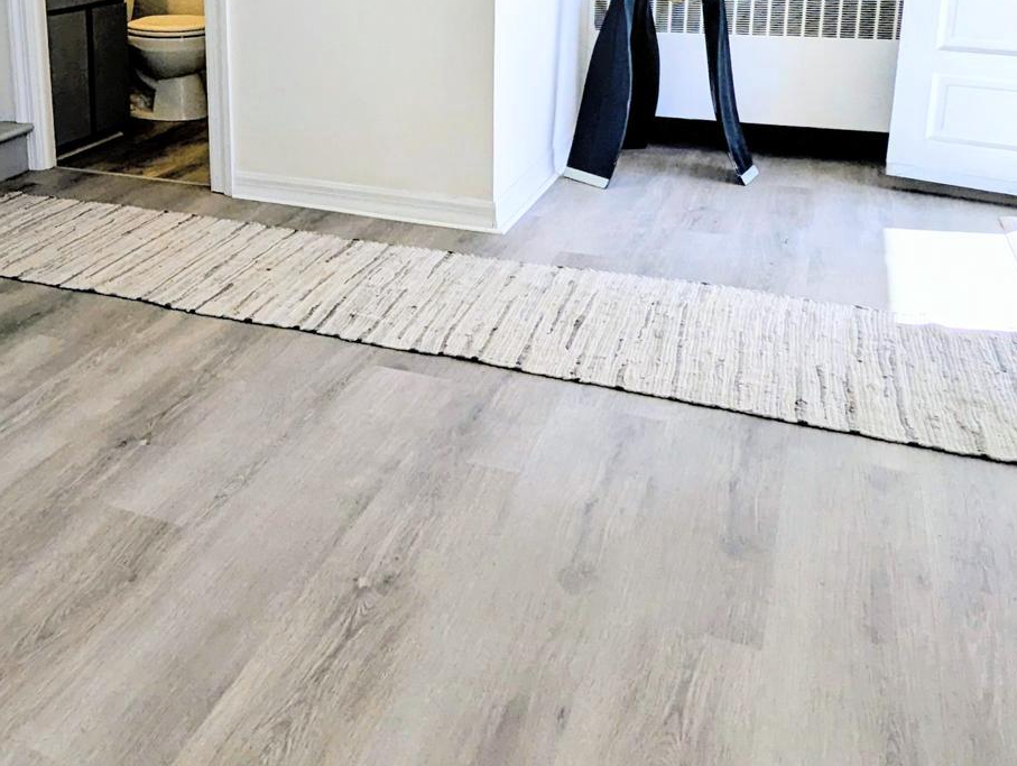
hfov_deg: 47.1
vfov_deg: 37.9
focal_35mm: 36
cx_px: 138
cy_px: 122
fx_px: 1059
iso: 46
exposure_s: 1/426
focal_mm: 2.35
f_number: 2.2
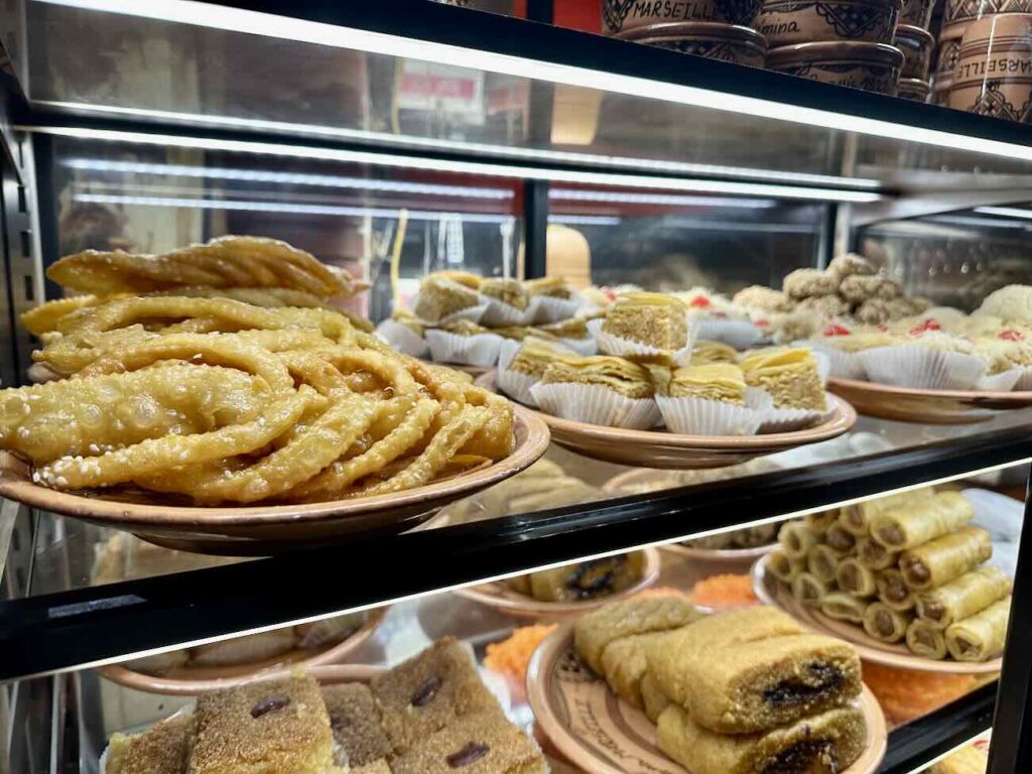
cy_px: 387
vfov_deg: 56.8
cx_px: 516
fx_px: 716
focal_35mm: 24
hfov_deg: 71.6
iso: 160
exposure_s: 1/100
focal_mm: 6.86
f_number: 1.78
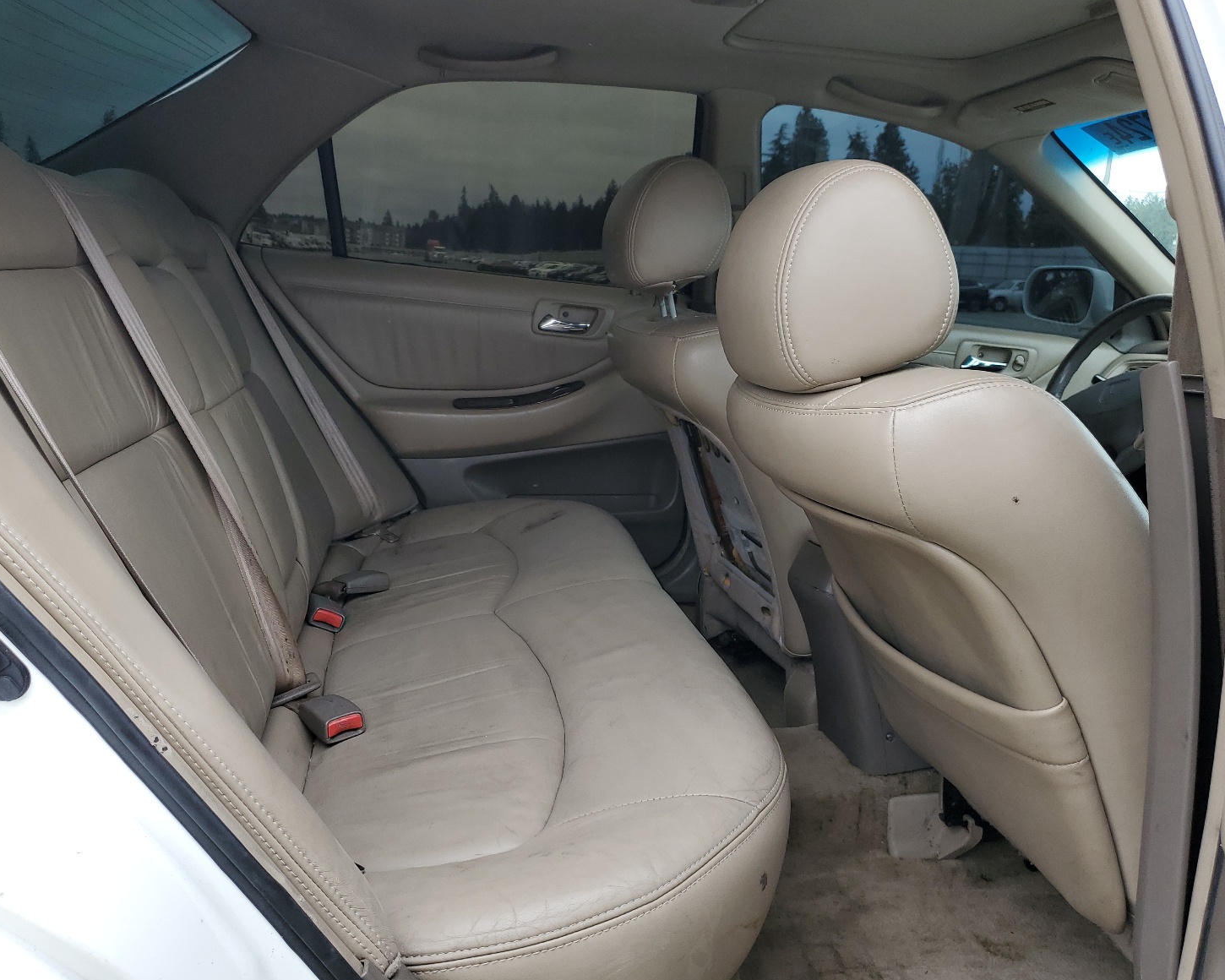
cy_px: 479
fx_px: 1015
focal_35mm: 28
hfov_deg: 62.1
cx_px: 563
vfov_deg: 51.5
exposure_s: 1/333
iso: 50
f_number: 1.5
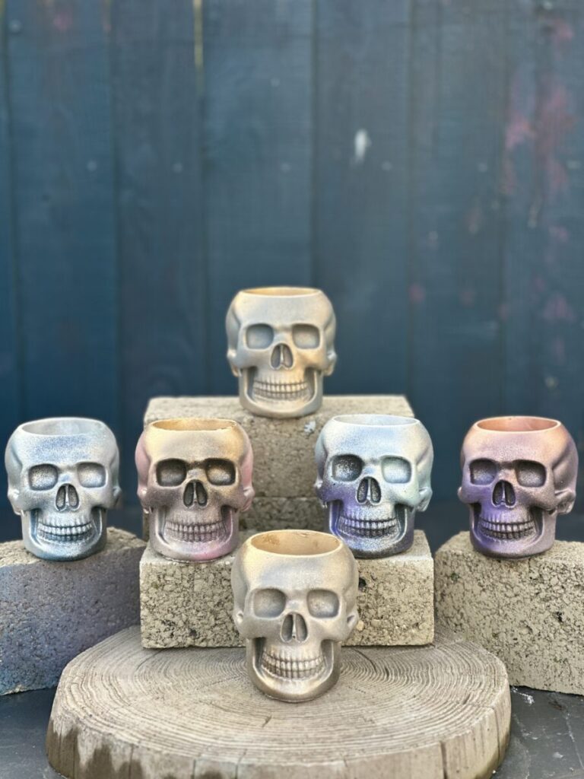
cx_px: 292
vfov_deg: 25.3
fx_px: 1732
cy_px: 390
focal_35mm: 77
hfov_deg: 19.1
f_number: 2.8
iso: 50
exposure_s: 1/121
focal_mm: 9
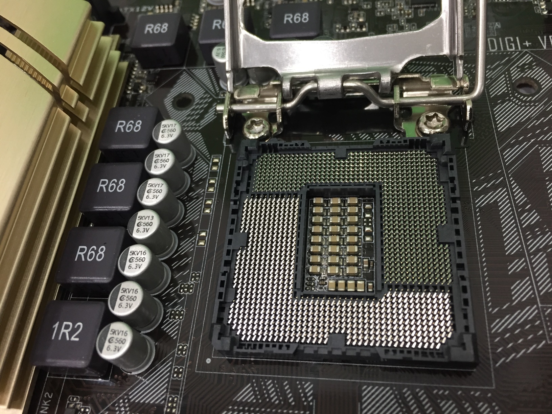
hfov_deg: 61.7
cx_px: 276
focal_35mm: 29
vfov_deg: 48.2
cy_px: 207
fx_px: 462
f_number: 2.2
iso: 125
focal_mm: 4.15
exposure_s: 1/33
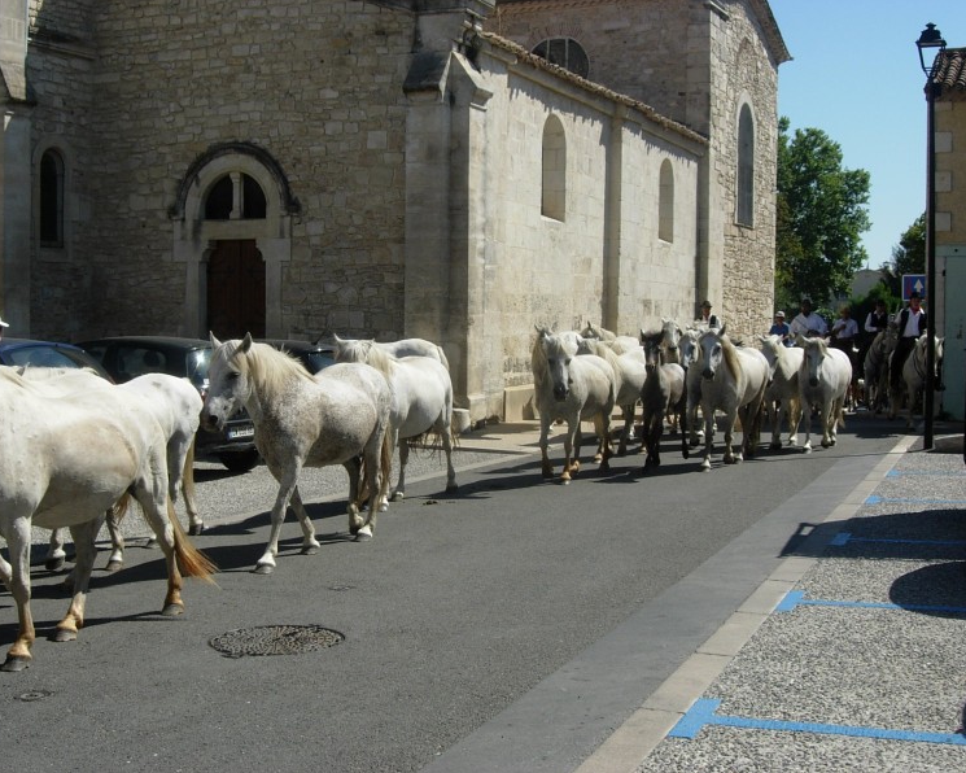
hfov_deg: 42.9
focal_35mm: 43
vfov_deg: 34.9
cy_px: 386
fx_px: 1229
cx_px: 450
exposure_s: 1/724
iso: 64
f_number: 4.9
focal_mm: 8.5
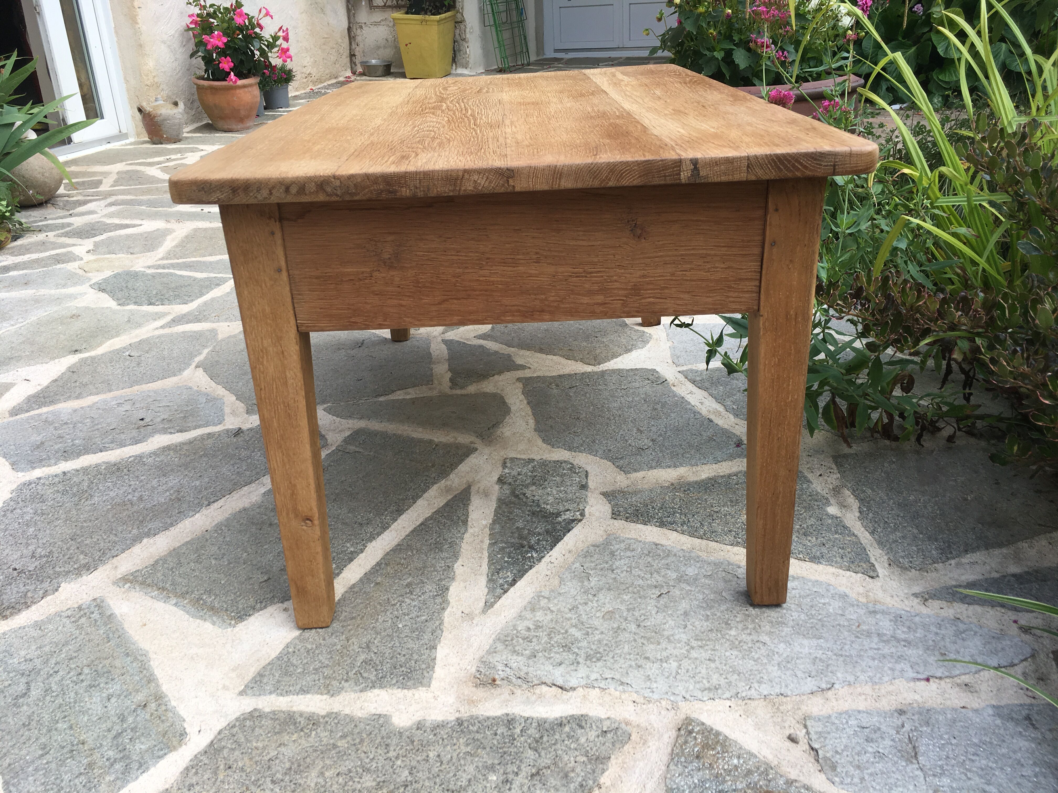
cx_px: 529
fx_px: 886
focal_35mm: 29
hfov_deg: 61.7
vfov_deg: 48.2
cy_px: 396
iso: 25
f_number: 2.2
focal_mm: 4.15
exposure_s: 1/527
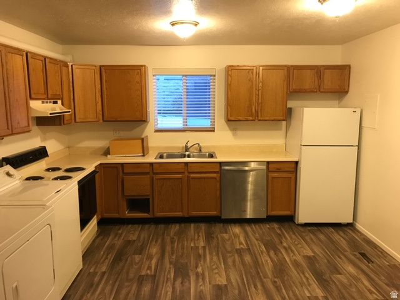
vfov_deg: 49.7
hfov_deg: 63.4
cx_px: 200
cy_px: 150
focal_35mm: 28
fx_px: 324
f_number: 1.8
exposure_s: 1/15
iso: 50
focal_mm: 3.99
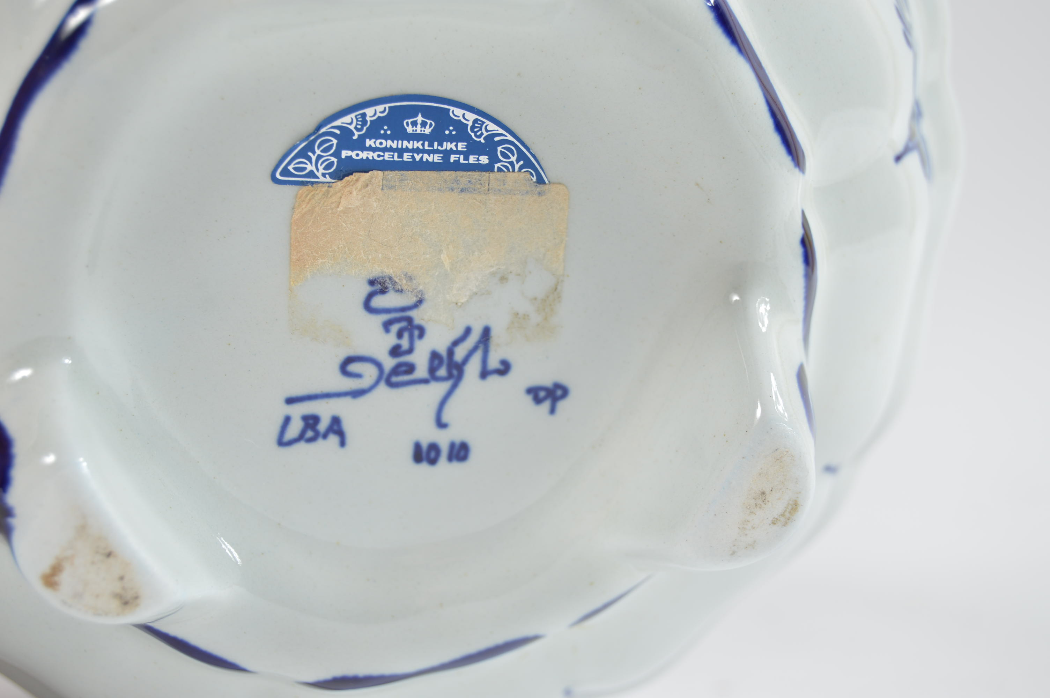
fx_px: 2404
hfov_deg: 24.6
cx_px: 525
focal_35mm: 82
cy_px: 349
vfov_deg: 16.5
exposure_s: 1/80
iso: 100
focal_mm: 55
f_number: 7.1
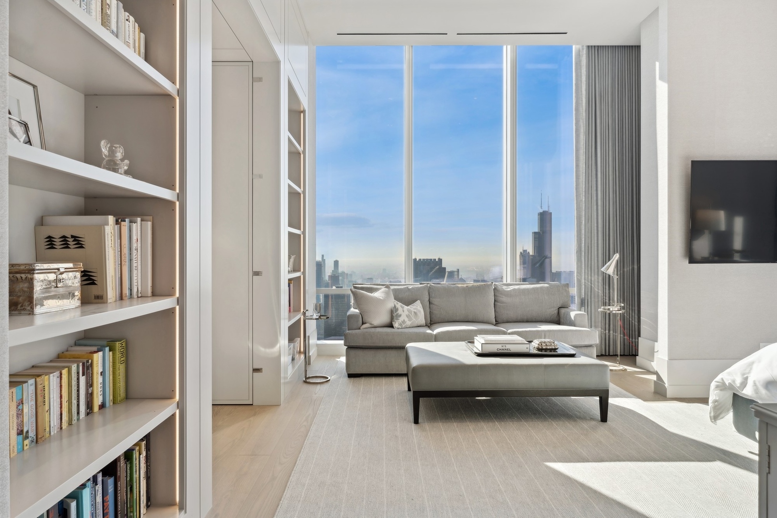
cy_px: 259
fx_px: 475
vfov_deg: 57.2
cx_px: 388
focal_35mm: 22
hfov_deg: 78.6
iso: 200
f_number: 8
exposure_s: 1/320
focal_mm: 22
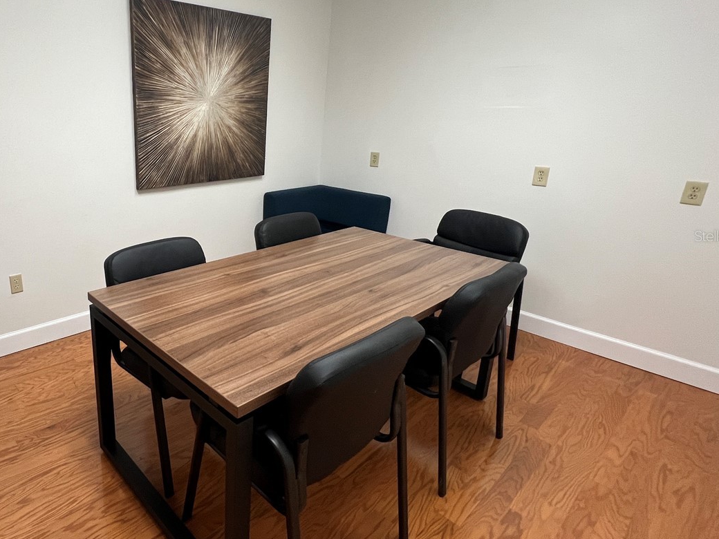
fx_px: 415
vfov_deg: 65.7
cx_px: 207
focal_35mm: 20
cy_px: 236
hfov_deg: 77.4
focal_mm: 1.57
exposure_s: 1/60
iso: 160
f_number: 1.8
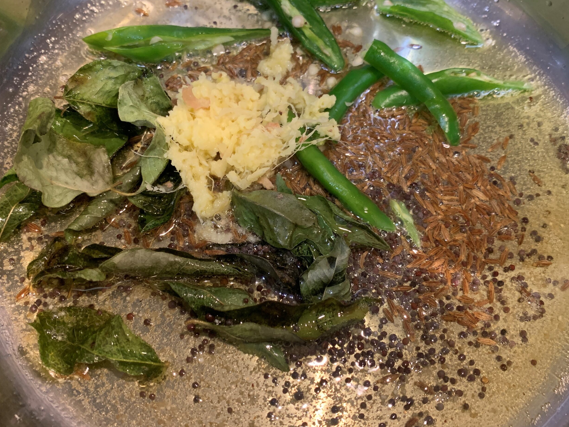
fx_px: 444
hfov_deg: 65.3
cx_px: 289
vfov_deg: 51.4
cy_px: 209
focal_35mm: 27
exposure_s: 1/50
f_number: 1.8
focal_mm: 4.25
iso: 250
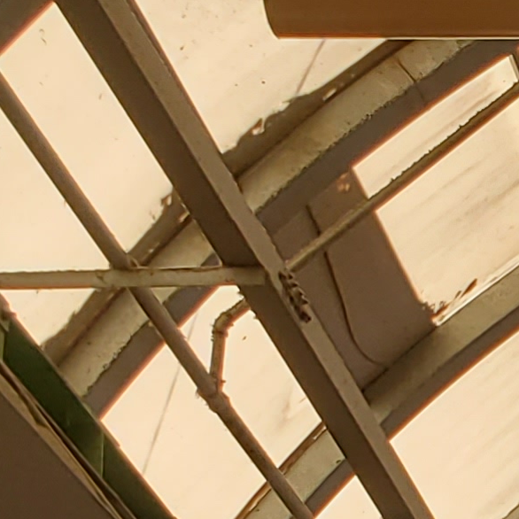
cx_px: 1342
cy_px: 1336
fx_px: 2680
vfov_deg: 9.5
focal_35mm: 158
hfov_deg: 9.5
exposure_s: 1/174
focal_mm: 4.3
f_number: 2.4
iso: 50
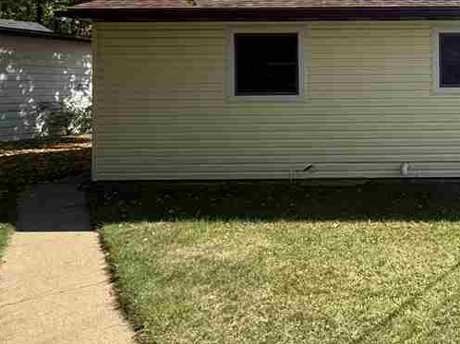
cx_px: 533
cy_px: 81
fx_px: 478
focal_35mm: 36
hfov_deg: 39.4
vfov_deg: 38.5
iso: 64
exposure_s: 1/1312
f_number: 2.2
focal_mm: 2.22
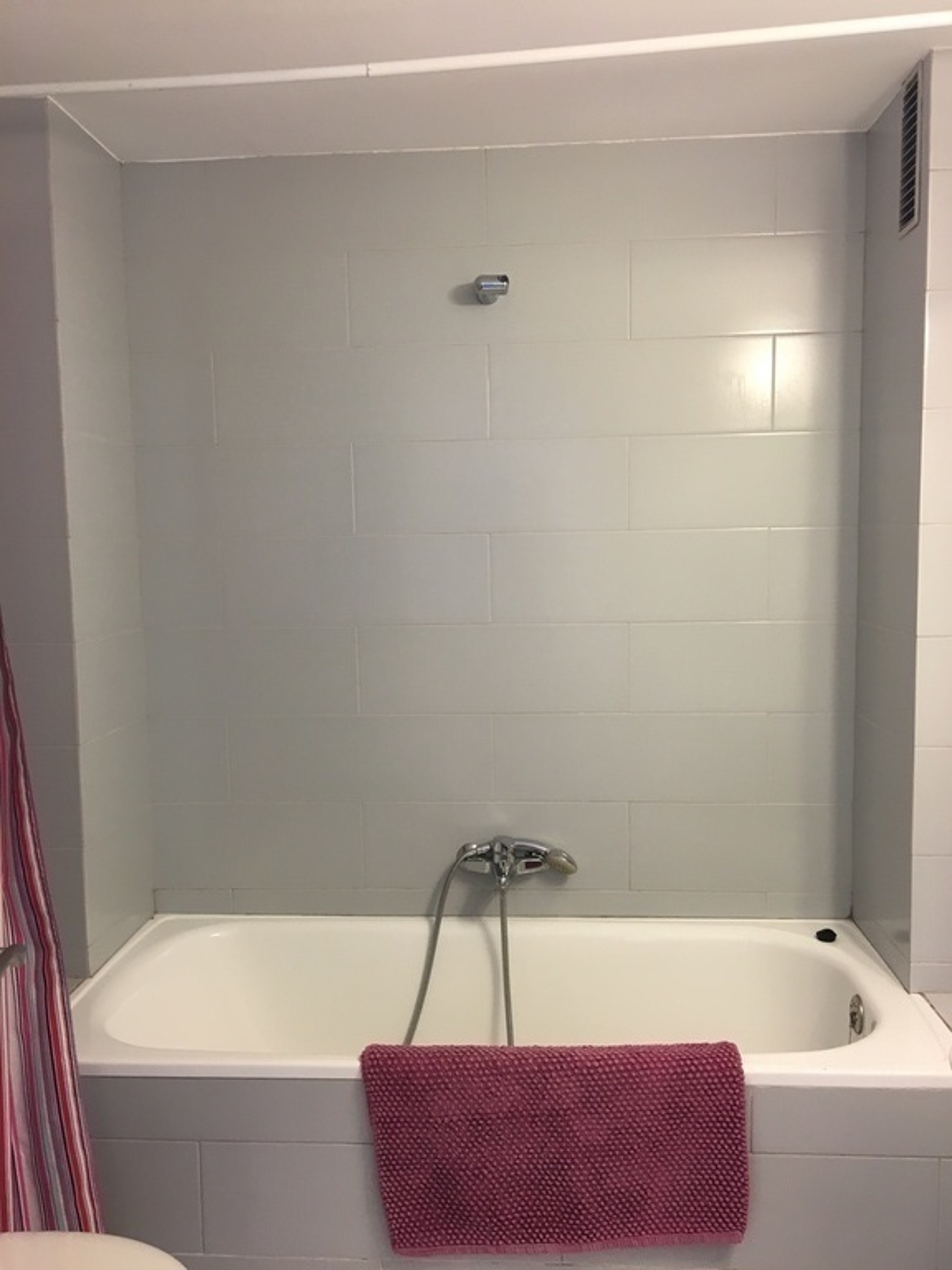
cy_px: 635
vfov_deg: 61.7
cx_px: 476
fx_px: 1063
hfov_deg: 48.2
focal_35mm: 29
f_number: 2.2
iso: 64
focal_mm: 4.15
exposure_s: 1/33
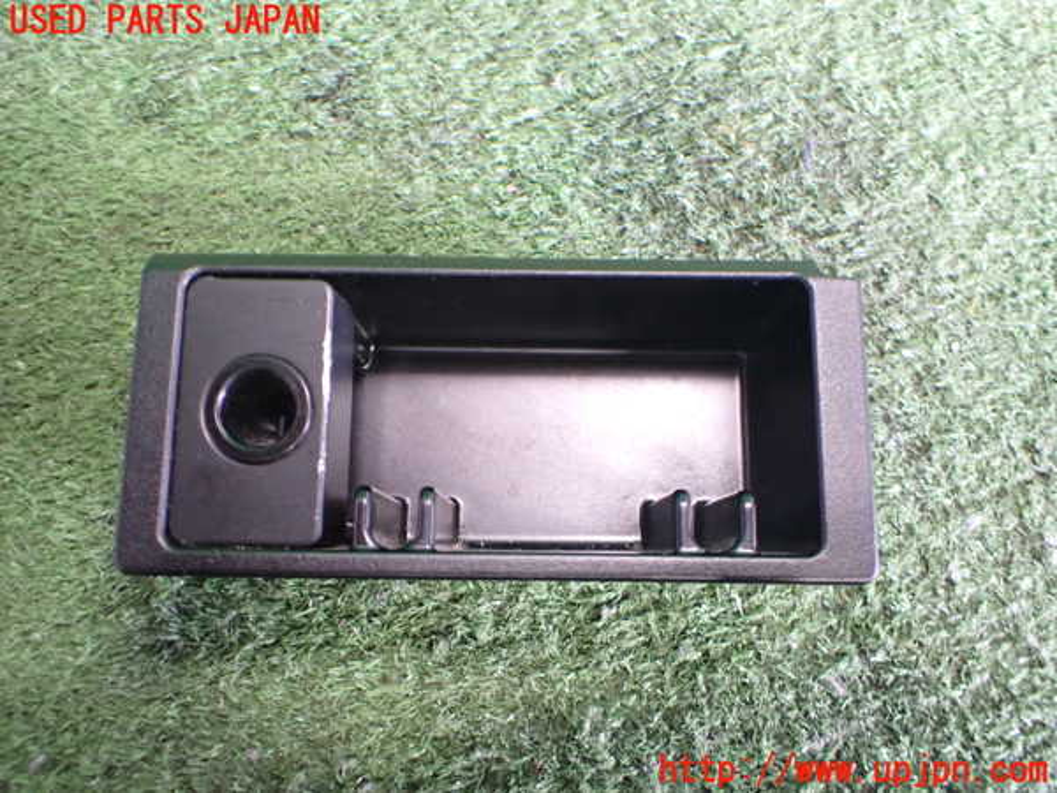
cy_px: 396
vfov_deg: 46.8
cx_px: 528
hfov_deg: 60.0
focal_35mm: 30
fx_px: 916
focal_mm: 5.4
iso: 800
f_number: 2.3
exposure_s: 1/40
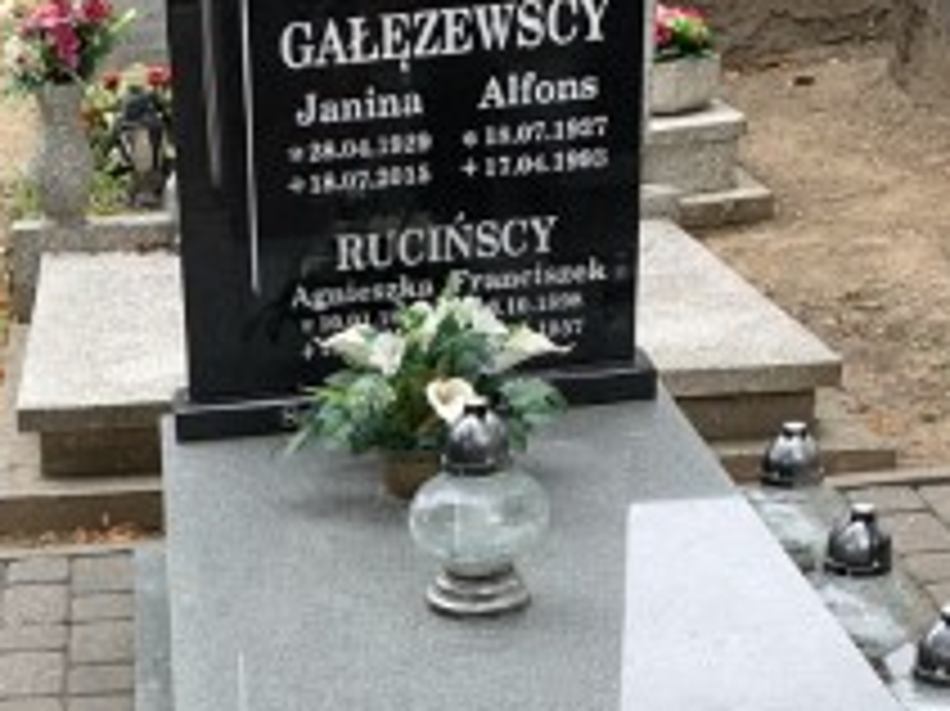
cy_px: 882
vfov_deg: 17.6
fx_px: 2167
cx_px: 5
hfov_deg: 23.7
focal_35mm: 79
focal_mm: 4.25
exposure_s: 1/234
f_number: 1.8
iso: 25
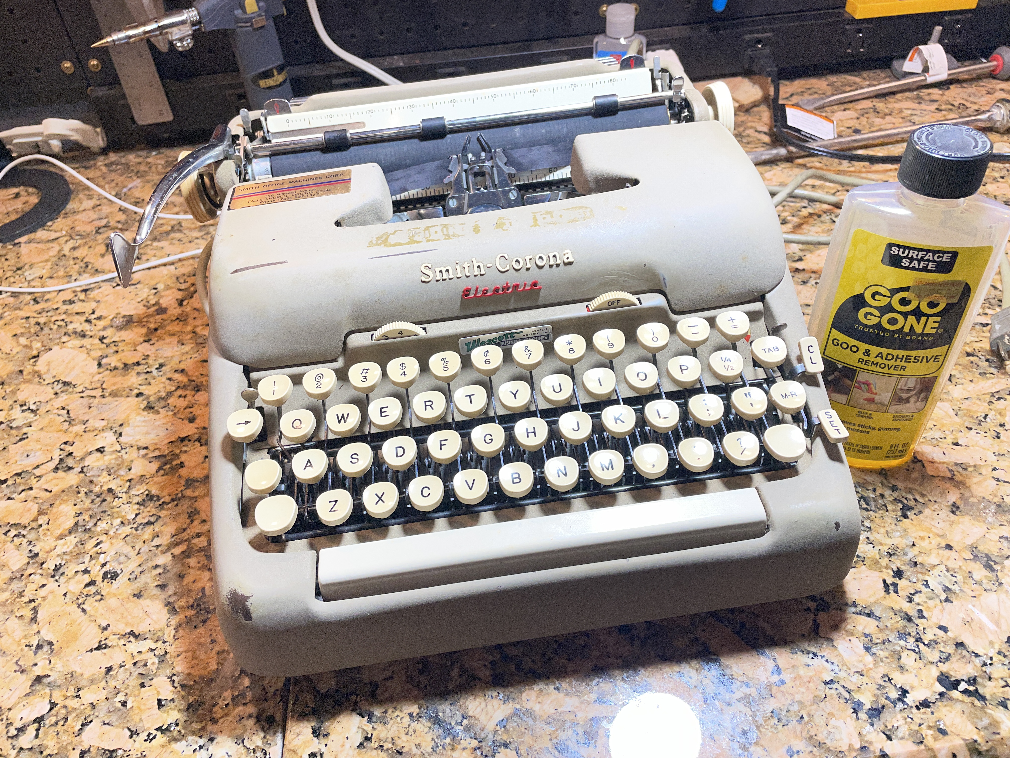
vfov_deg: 53.1
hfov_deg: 67.3
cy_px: 379
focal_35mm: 26
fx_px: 759
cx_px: 505
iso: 80
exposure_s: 1/120
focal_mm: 4.2
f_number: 1.6
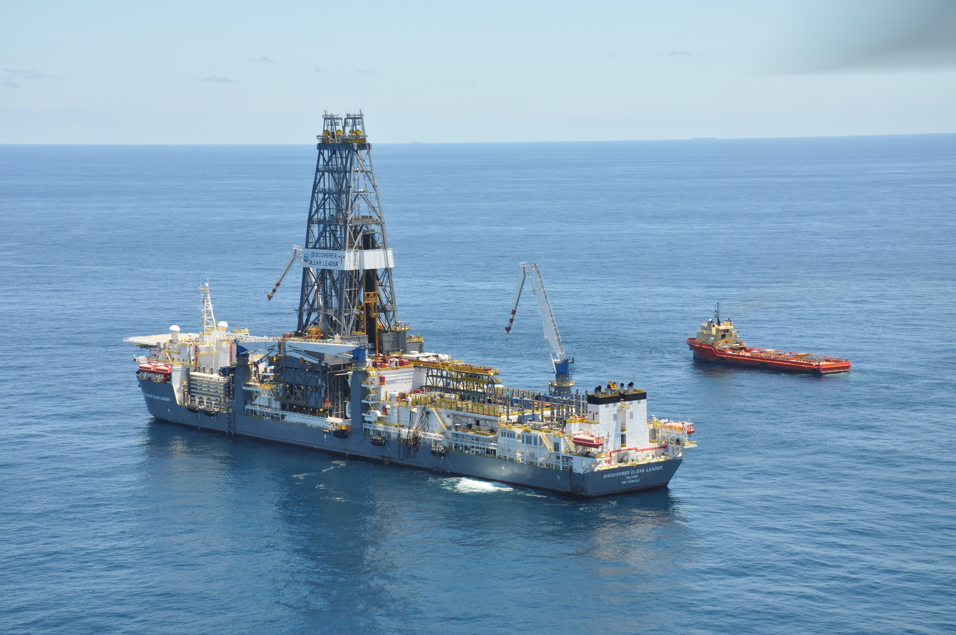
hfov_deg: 26.0
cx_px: 478
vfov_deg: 17.4
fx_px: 2069
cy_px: 318
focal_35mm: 78
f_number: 9
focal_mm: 52
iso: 200
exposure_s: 1/320
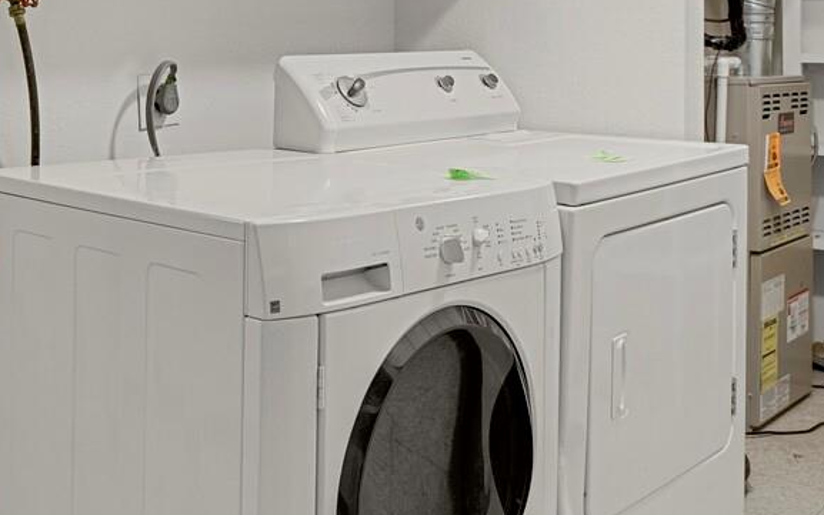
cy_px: 37
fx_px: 1078
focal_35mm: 48
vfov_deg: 25.9
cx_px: 146
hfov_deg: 39.9
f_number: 8
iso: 250
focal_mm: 17
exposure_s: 3
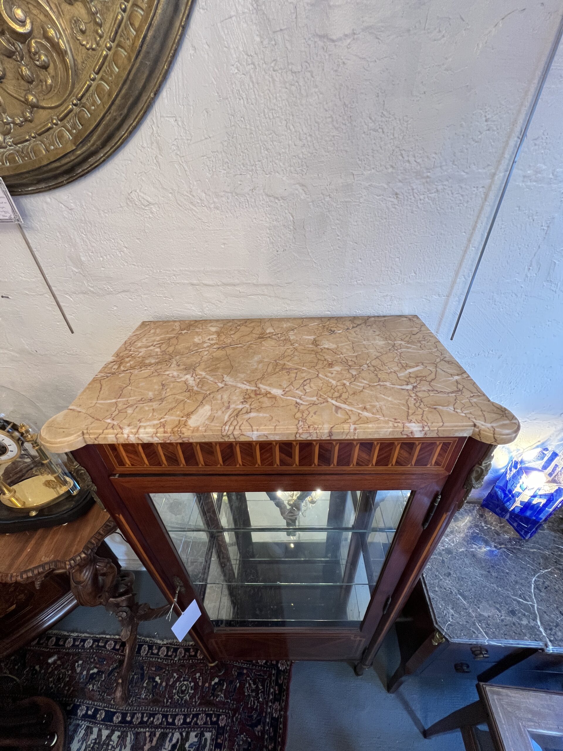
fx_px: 282
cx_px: 282
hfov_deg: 89.9
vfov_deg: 106.2
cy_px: 376
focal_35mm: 13
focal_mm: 1.57
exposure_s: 1/100
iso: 250
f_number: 1.8
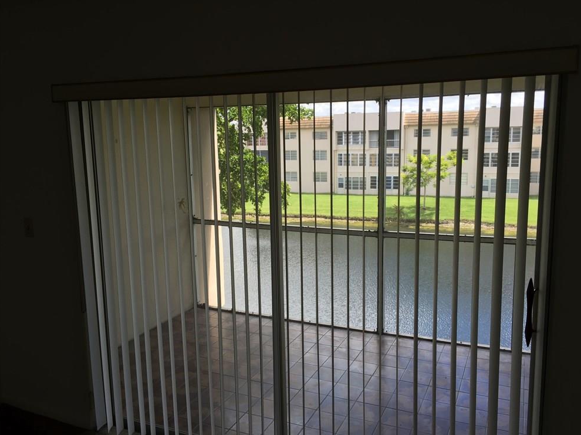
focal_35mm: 30
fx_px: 503
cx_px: 297
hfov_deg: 60.0
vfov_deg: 46.8
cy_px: 219
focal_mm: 4.15
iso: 32
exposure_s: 1/183
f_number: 2.2
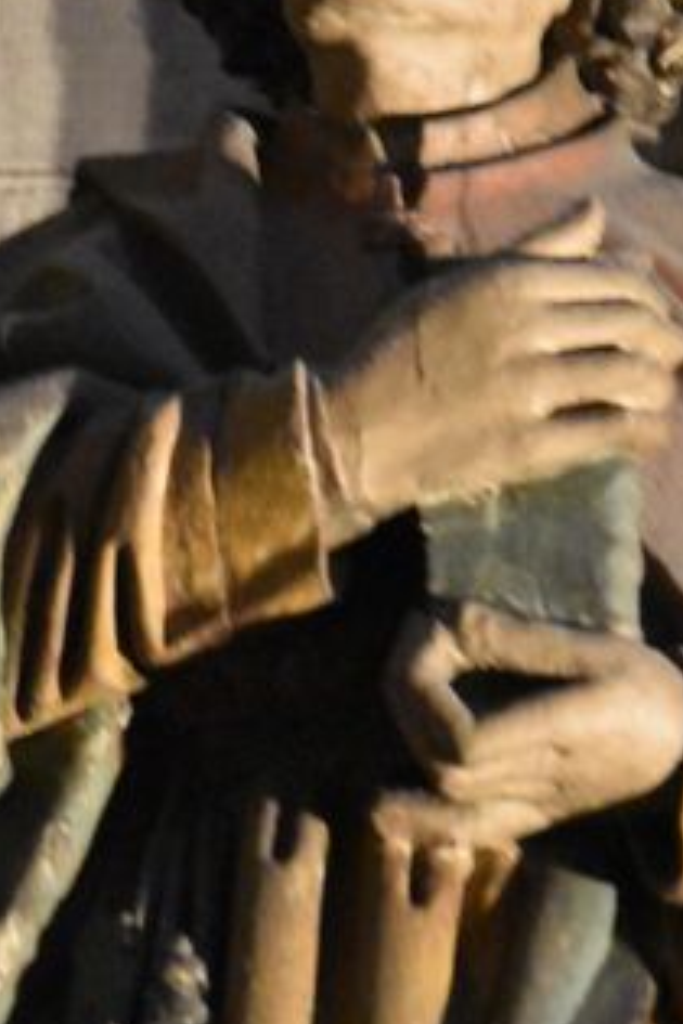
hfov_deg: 2.7
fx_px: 14686
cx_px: 324
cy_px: 208
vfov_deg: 4.0
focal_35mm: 516
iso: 12800
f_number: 5.3
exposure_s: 1/20
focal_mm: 155
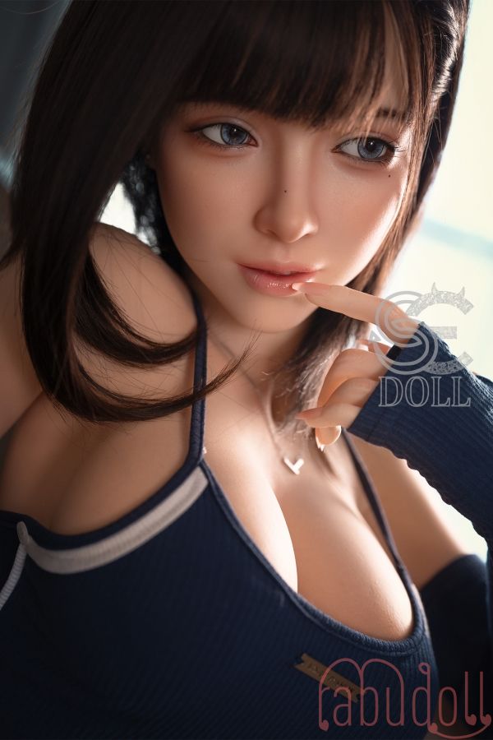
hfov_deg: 27.0
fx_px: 1027
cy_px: 370
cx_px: 246
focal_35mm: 50
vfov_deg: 39.6
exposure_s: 1/100
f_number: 2.8
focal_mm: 50
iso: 200
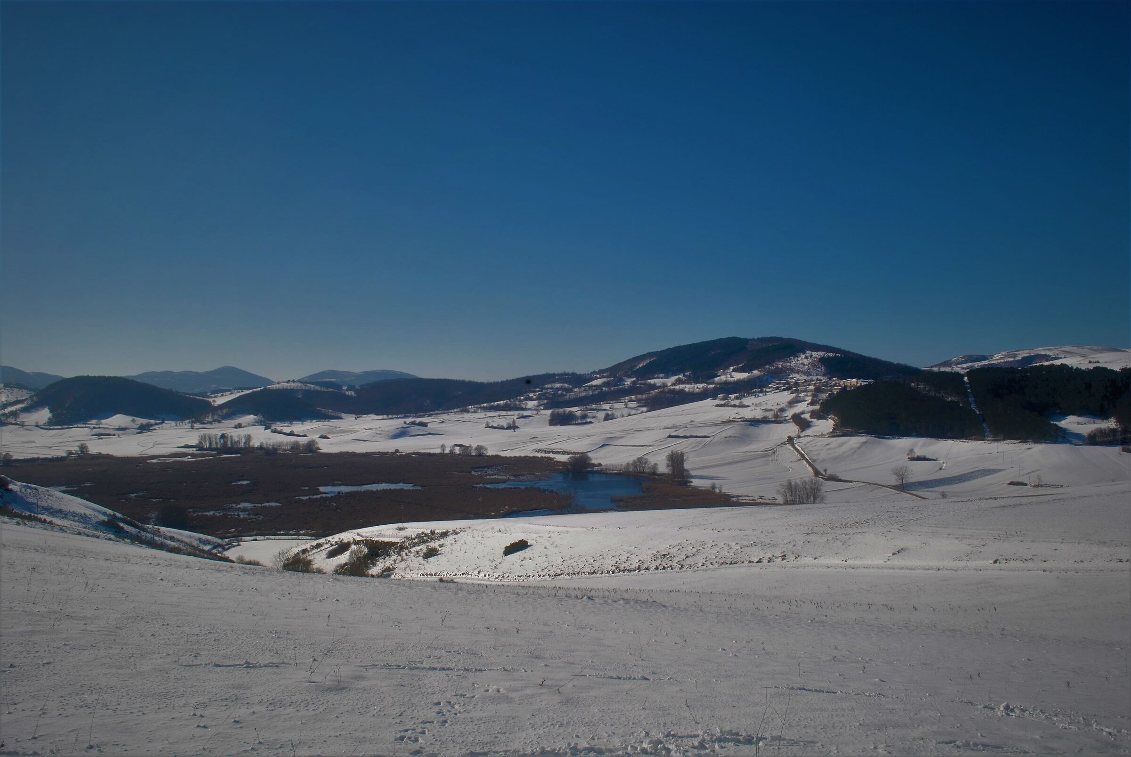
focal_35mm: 33
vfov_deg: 40.1
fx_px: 1038
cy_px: 378
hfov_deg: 57.2
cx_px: 566
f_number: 9
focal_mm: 22
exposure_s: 1/320
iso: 100
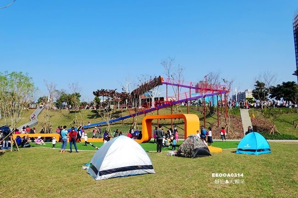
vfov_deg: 53.1
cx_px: 149
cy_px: 99
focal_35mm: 24
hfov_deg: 73.8
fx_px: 199
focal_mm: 8.8
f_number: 4
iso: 125
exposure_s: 1/160
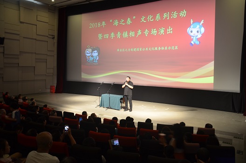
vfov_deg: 47.8
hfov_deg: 67.5
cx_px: 123
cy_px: 82
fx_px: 184
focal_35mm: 27
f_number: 3.5
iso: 500
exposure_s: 1/13
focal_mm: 18
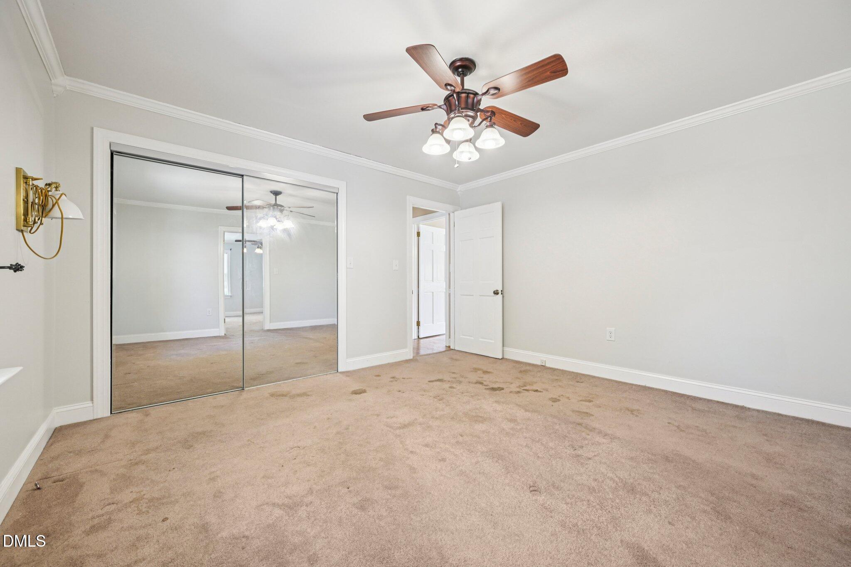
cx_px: 426
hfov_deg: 104.3
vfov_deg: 81.2
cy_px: 284
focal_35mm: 14
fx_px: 331
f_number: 8
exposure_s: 1/10
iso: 400
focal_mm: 14
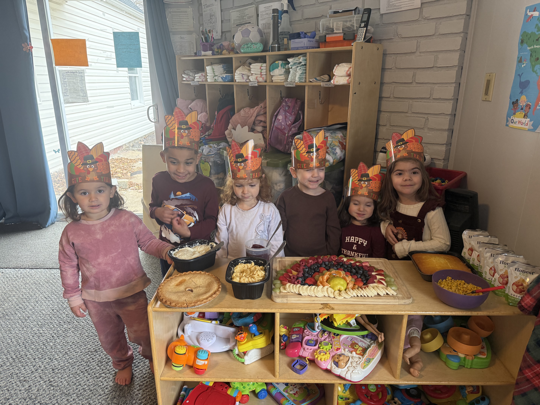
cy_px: 202
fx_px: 374
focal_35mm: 24
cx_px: 270
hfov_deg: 71.6
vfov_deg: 56.8
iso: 200
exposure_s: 1/117
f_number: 1.78
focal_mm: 6.76
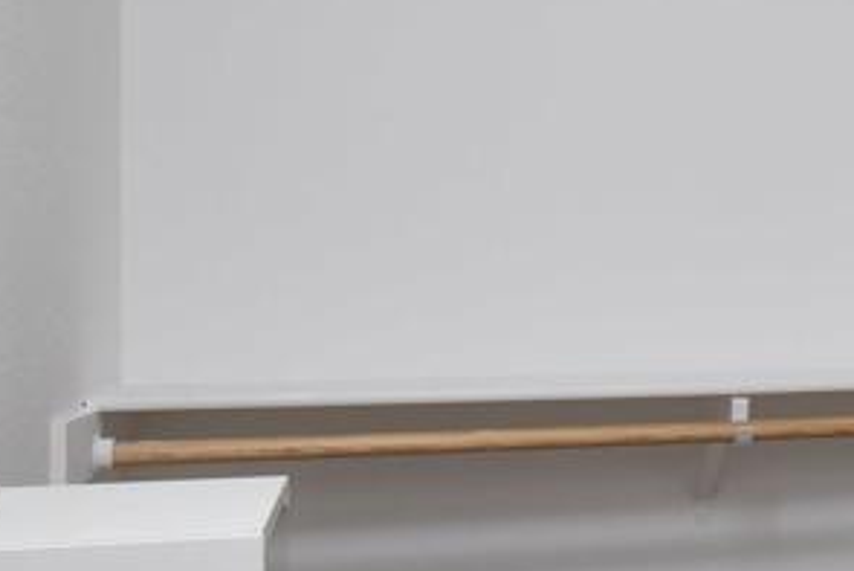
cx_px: 1112
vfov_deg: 23.0
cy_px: 275
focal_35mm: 59
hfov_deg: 28.0
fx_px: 1400
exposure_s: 1/250
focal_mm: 17
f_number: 7.1
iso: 320
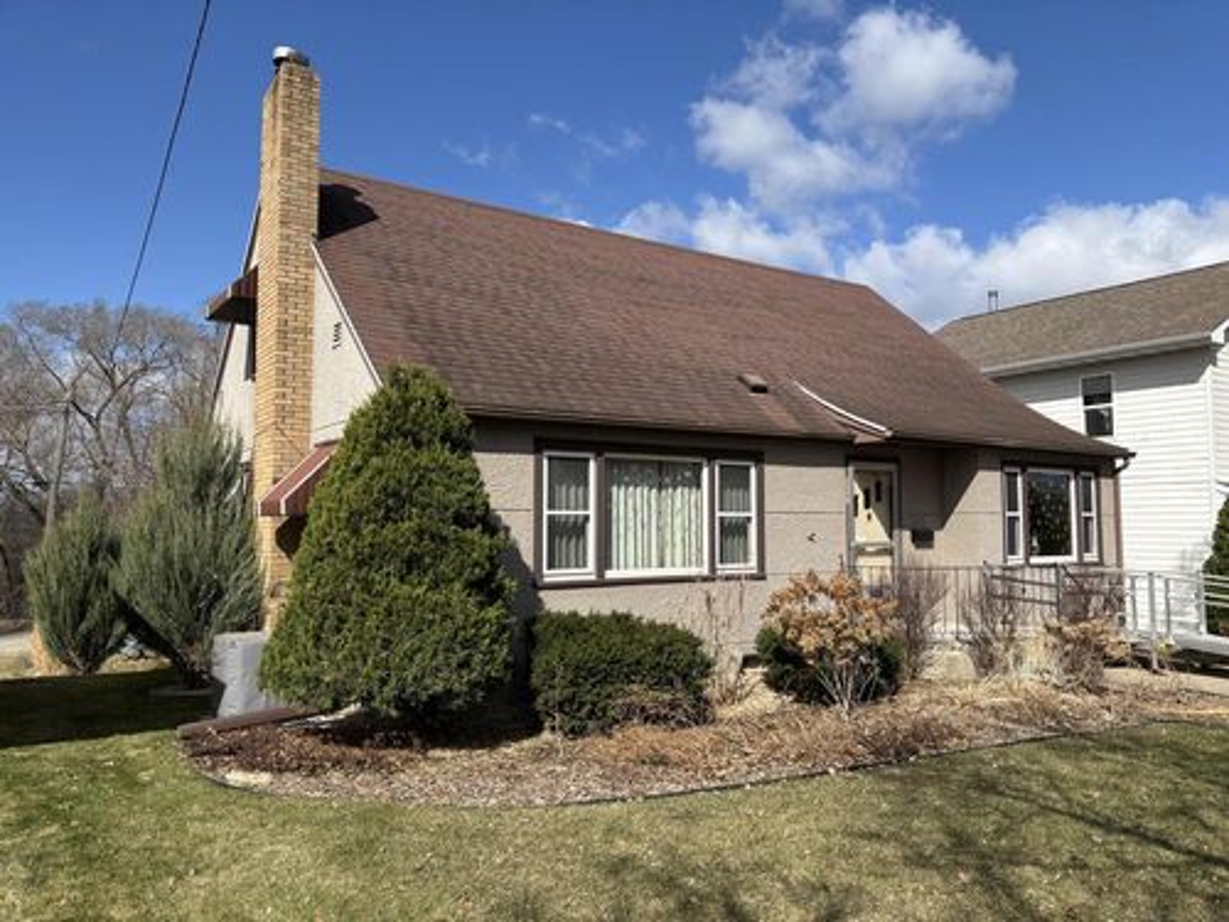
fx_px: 923
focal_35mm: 26
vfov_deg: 53.1
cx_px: 614
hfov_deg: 67.3
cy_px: 461
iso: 50
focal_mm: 5.96
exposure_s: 1/3413
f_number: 1.6
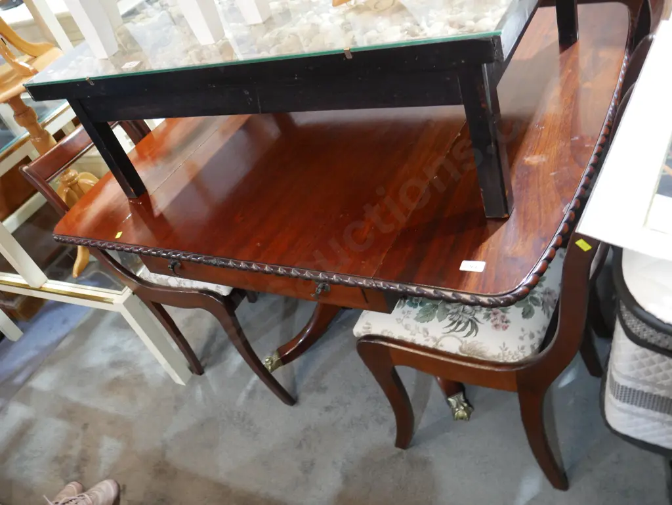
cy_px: 252
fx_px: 622
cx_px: 336
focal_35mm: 32
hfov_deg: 56.8
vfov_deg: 44.2
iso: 1600
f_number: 3.6
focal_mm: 16
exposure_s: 1/60
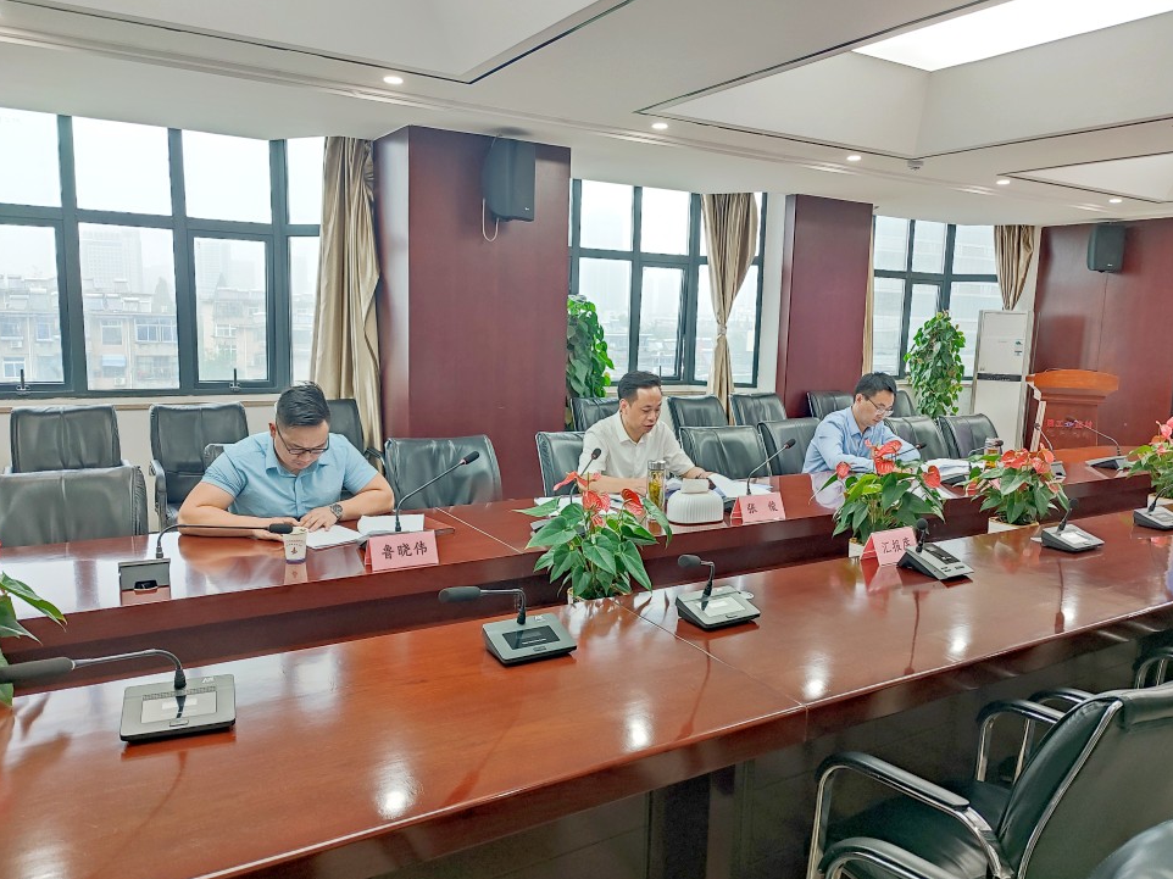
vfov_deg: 53.0
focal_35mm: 26
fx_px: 881
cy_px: 438
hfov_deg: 67.3
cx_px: 595
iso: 664
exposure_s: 1/33
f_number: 1.75
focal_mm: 5.96
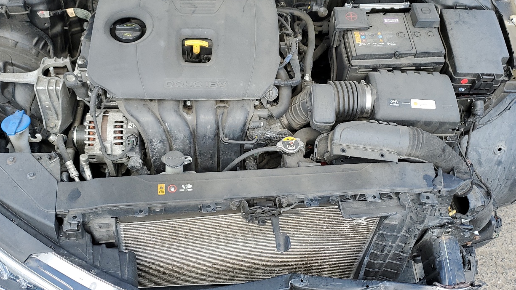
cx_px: 244
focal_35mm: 37
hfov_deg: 54.0
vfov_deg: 32.0
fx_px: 506
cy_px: 152
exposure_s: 1/455
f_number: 1.5
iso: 50
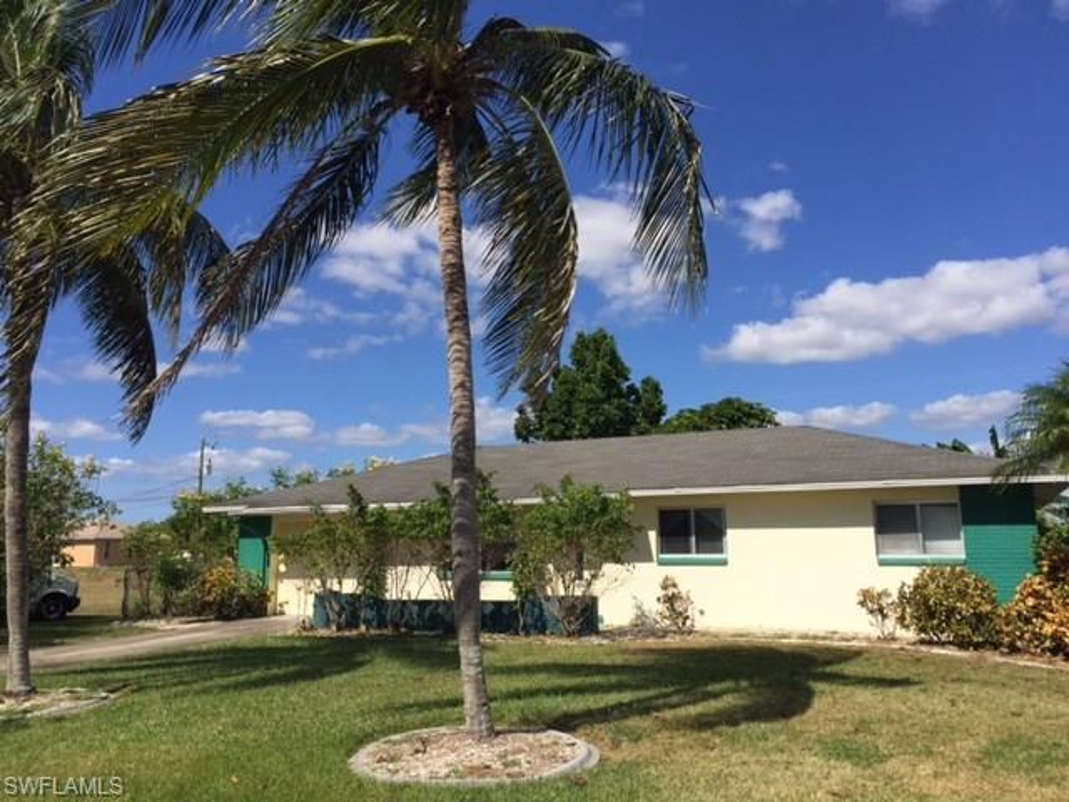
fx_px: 896
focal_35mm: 29
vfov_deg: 48.2
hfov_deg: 61.7
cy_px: 401
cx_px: 534
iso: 32
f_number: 2.2
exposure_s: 1/2825
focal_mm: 4.15
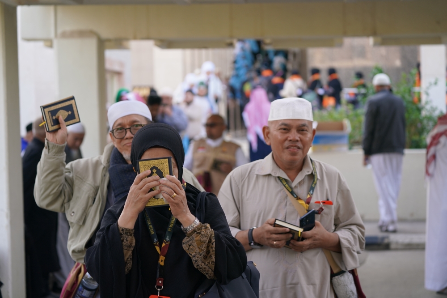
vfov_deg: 13.7
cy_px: 149
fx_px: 1241
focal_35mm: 100
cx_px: 224
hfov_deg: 20.4
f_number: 4.5
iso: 250
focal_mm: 100
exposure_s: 1/160
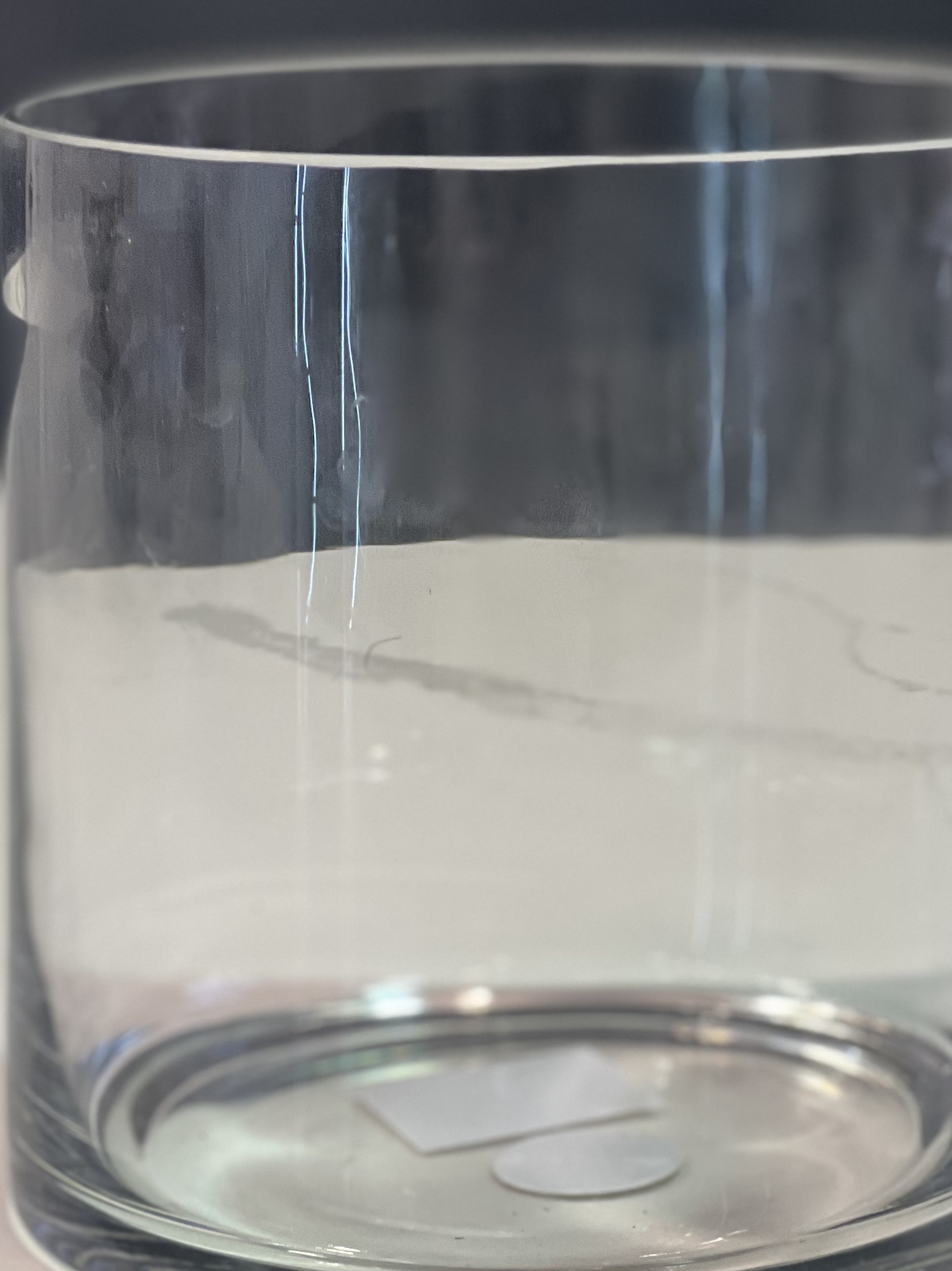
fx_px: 5135
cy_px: 710
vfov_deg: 14.1
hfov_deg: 10.6
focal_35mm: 140
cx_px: 512
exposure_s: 1/40
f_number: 2.8
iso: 125
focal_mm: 9
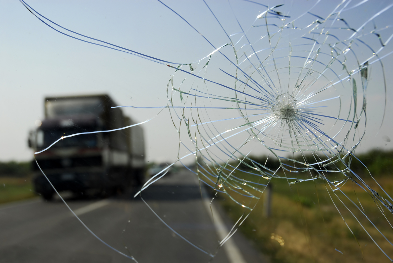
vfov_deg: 26.6
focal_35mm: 51
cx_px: 196
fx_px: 557
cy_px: 132
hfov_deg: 38.8
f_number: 5.6
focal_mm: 34
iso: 100
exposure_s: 1/640
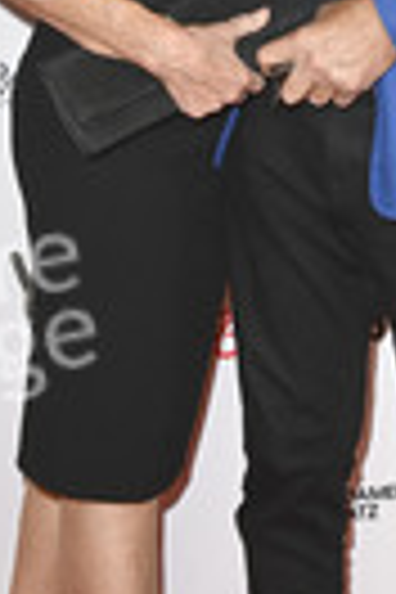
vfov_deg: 13.5
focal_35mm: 151
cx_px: 356
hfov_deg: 9.1
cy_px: 117
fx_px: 2491
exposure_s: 1/250
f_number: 5.6
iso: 640
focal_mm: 50
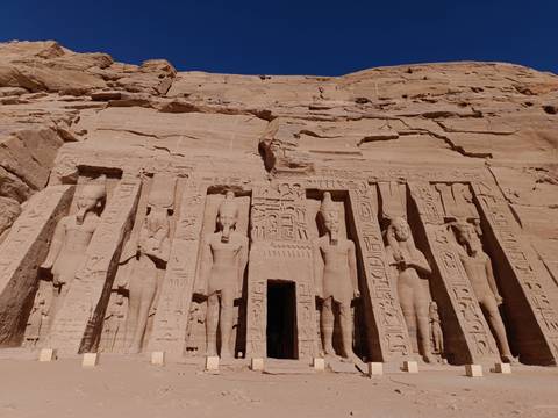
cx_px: 279
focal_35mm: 24
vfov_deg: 56.8
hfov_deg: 71.6
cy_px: 209
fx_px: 387
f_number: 1.65
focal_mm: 6.14
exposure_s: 1/2041
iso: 50
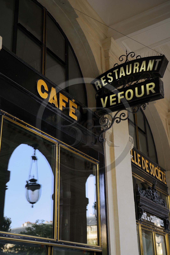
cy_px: 128
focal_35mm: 44
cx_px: 85
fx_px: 312
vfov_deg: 44.5
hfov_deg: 30.5
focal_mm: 44
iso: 200
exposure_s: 1/160
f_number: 2.8
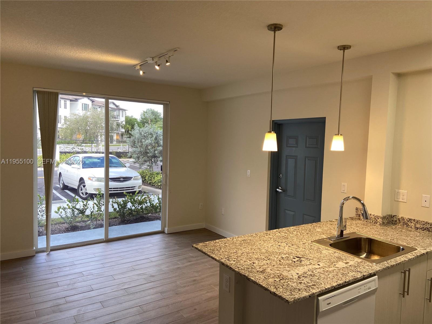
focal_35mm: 26
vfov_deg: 53.1
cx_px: 216
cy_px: 162
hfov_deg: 67.3
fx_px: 324
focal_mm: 4.25
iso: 80
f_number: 1.8
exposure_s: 1/120
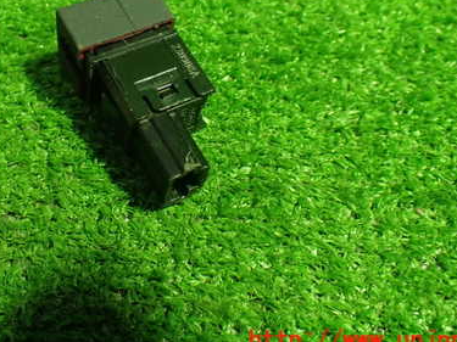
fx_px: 633
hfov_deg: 39.3
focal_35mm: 48
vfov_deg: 29.7
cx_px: 158
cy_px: 83
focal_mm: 5.4
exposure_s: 1/80
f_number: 2.3
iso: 800
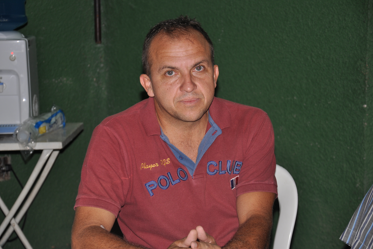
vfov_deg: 12.9
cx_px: 188
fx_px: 1098
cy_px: 125
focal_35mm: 106
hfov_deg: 19.3
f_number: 5.3
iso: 200
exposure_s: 1/60
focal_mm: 70
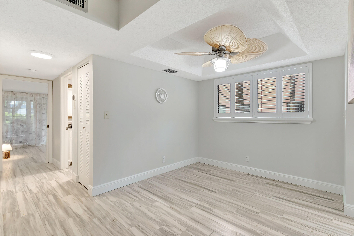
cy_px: 118
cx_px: 183
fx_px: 157
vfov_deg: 73.7
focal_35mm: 16
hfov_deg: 96.7
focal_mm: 10
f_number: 8
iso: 1000
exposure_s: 1/15
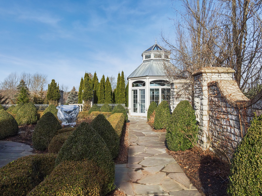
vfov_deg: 53.1
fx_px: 197
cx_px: 128
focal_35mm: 26
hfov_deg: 67.3
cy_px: 101
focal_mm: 4.5
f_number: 2.8
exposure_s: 1/15
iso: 200
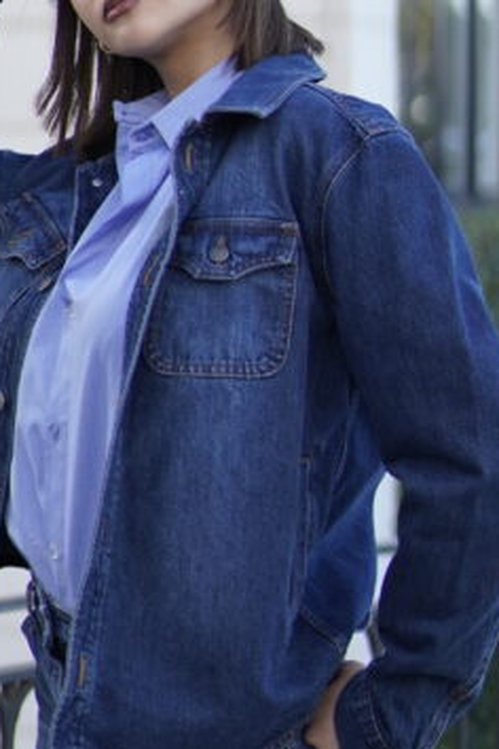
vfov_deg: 15.5
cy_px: 257
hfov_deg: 10.4
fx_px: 2744
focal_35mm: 132
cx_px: 101
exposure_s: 1/8000
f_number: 1.2
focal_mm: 35
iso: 500
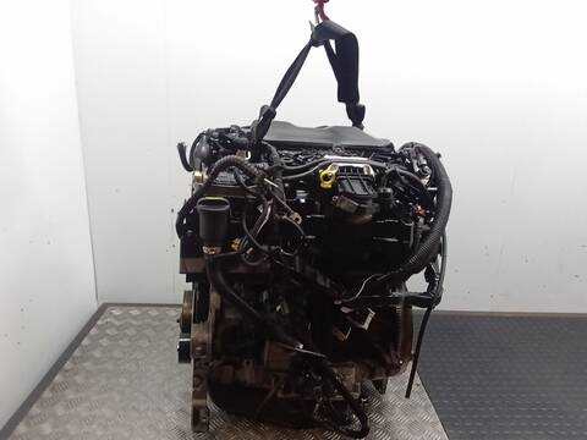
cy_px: 220
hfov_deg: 69.4
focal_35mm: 25
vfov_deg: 54.9
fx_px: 424
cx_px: 294
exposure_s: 1/25
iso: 206
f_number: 2
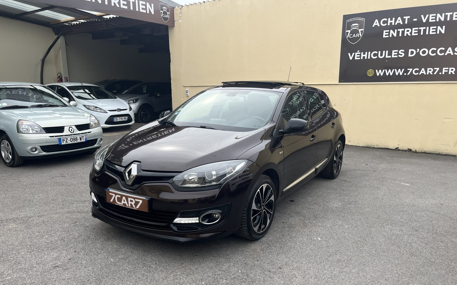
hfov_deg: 66.5
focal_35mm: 28
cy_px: 172
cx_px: 232
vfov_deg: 44.3
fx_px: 349
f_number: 1.6
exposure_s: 1/1046
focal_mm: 5.1
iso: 50
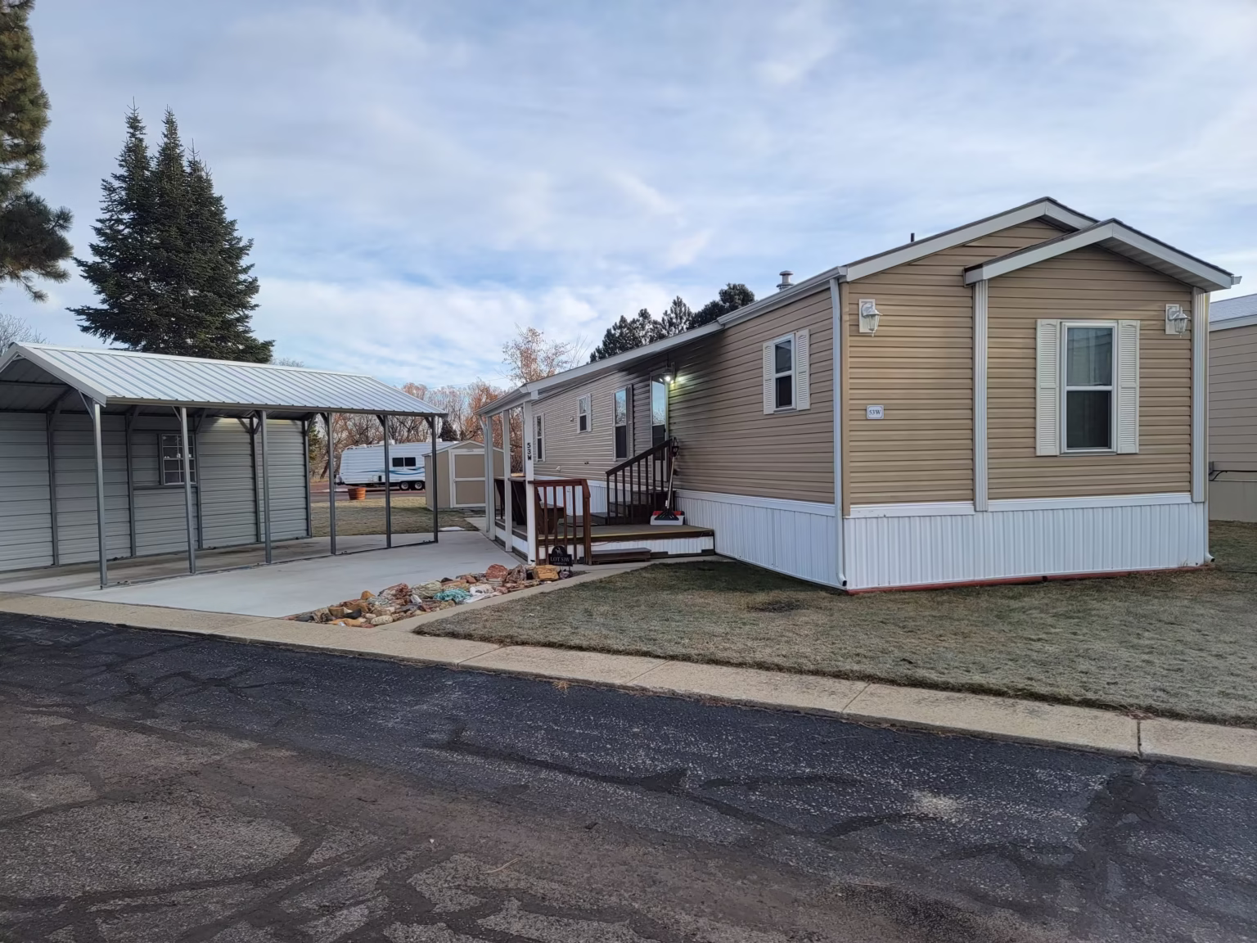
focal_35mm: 24
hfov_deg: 71.6
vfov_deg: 56.8
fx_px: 872
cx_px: 628
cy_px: 472
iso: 16
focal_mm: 6.7
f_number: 1.8
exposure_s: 1/351
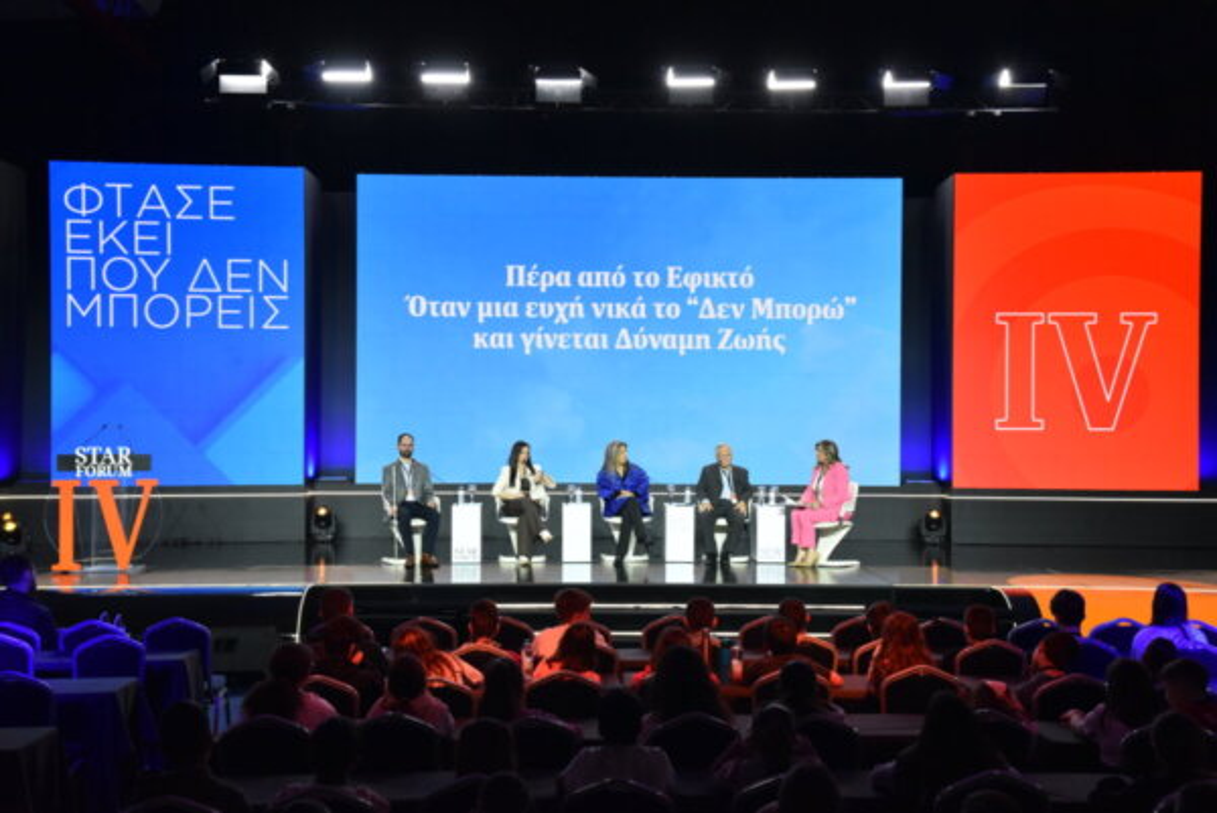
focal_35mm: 46
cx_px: 608
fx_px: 1556
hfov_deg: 42.7
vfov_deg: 29.3
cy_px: 406
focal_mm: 46
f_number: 7.1
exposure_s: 1/200
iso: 4000
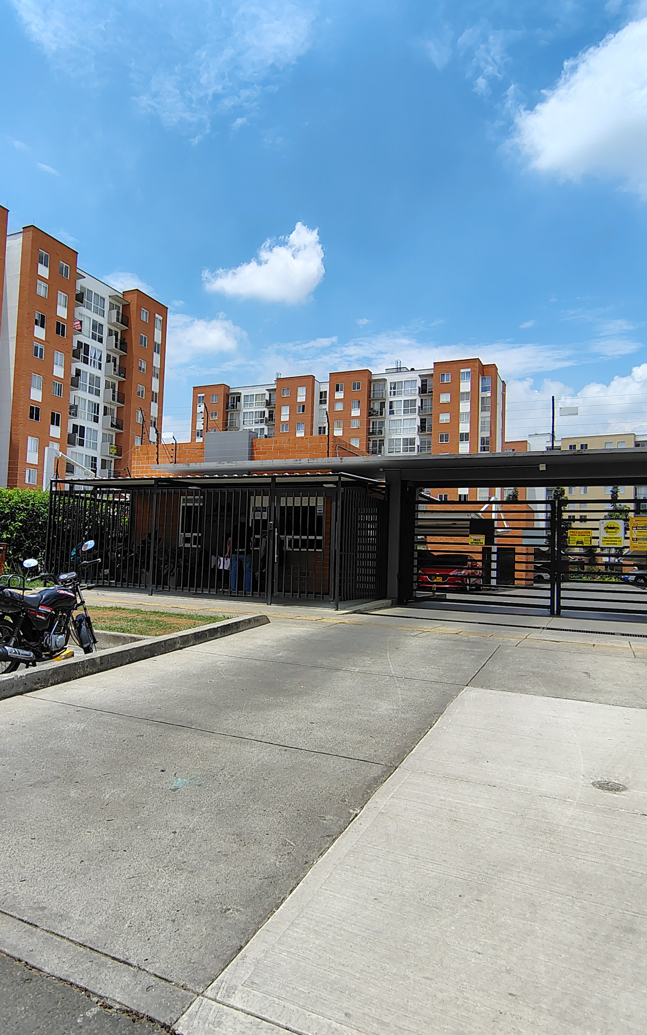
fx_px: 677
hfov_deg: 50.3
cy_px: 526
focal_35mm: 24
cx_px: 224
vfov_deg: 74.8
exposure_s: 1/1570
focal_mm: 2.13
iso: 100
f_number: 2.2
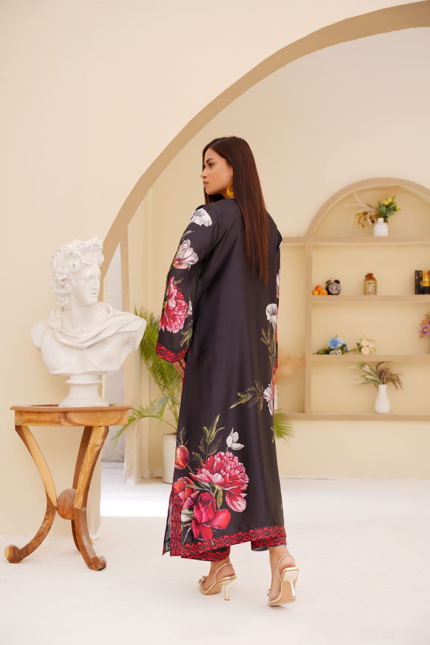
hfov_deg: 28.3
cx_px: 215
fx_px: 852
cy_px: 322
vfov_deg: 41.4
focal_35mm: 48
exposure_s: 1/125
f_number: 4.5
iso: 80
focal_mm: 47.6
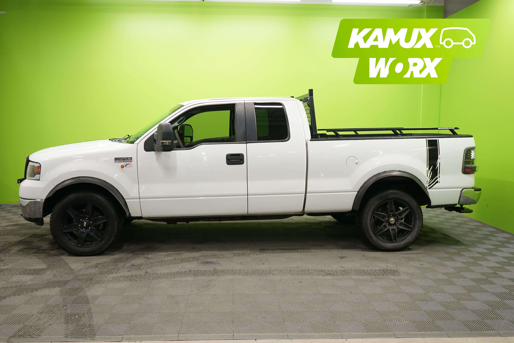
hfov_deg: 60.3
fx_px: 443
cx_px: 257
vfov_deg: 42.3
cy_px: 172
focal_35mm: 31
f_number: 5
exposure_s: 1/50
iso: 800
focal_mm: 31
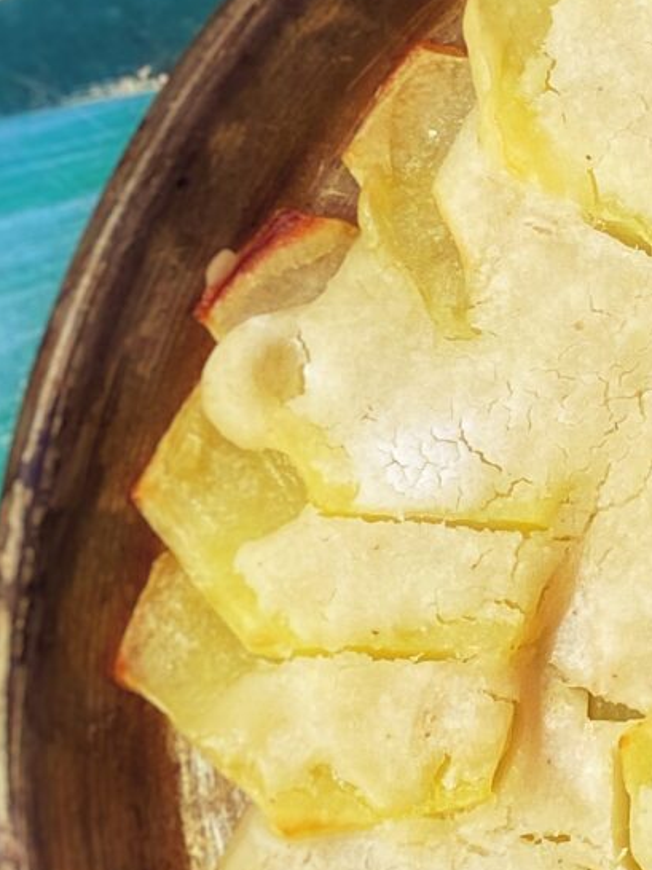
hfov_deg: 11.9
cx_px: 762
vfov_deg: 16.1
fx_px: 3066
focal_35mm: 122
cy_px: 269
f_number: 1.8
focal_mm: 4.25
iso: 100
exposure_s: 1/50
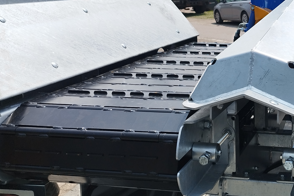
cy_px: 57
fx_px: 474
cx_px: 270
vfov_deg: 23.2
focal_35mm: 58
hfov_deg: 32.6
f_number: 1.89
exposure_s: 1/1073
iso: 50
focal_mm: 5.89
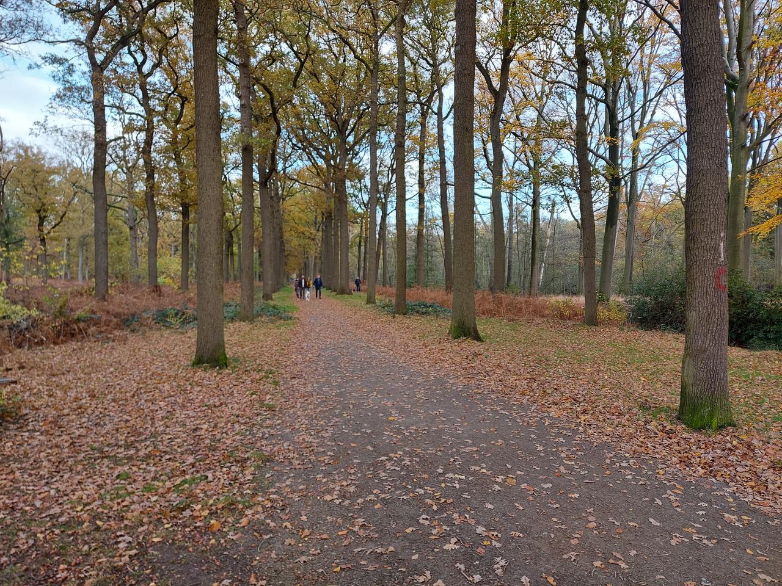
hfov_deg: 71.6
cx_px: 391
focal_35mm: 24
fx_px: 542
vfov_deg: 56.8
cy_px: 293
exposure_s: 1/50
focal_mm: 5.23
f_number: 1.8
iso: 32
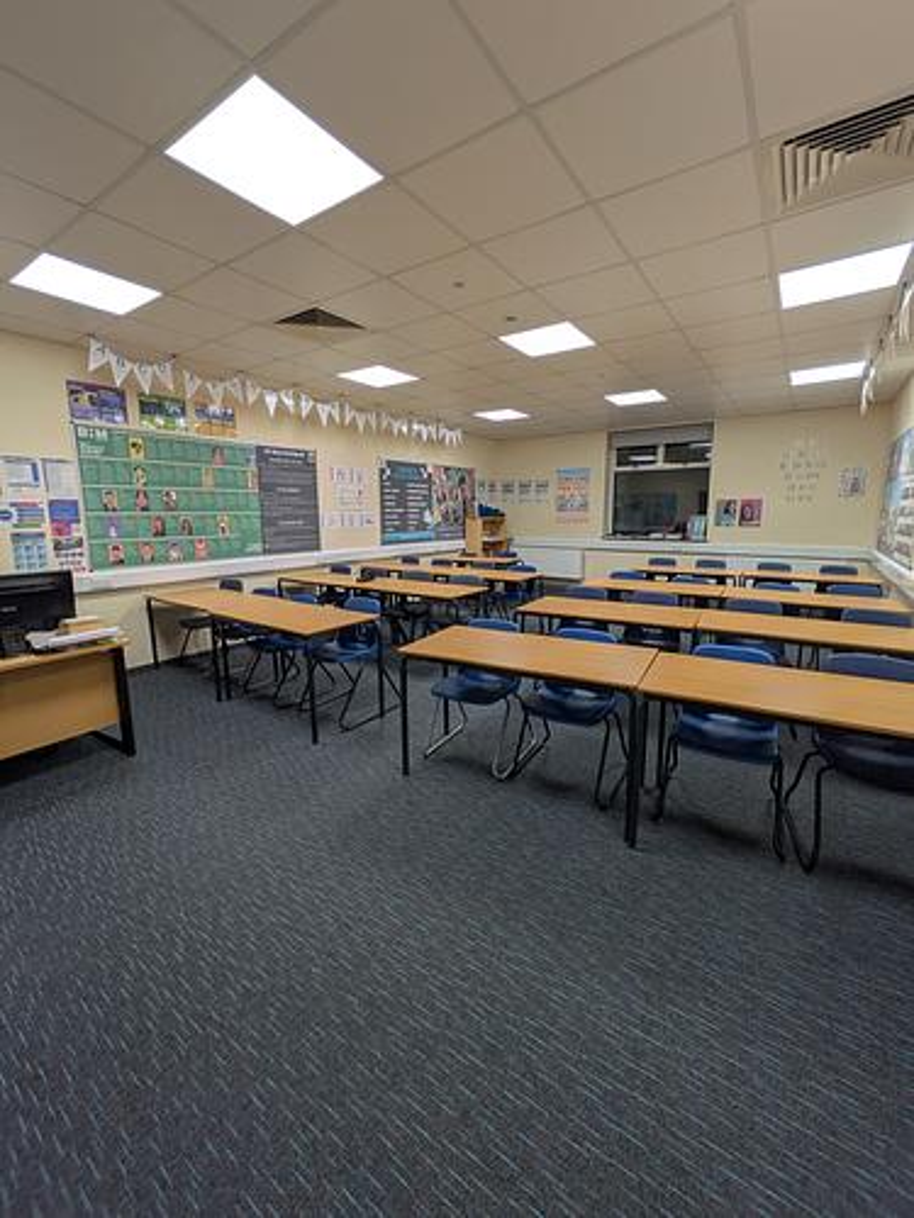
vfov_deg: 102.1
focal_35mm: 14
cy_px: 609
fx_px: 493
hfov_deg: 85.7
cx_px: 457
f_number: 2.2
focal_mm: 1.83
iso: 101
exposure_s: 1/100
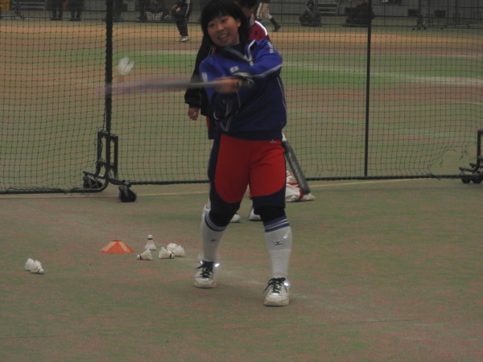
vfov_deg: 8.7
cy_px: 181
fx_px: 2372
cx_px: 242
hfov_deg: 11.6
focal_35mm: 170
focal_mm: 30.5
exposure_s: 1/60
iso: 360
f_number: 5.2
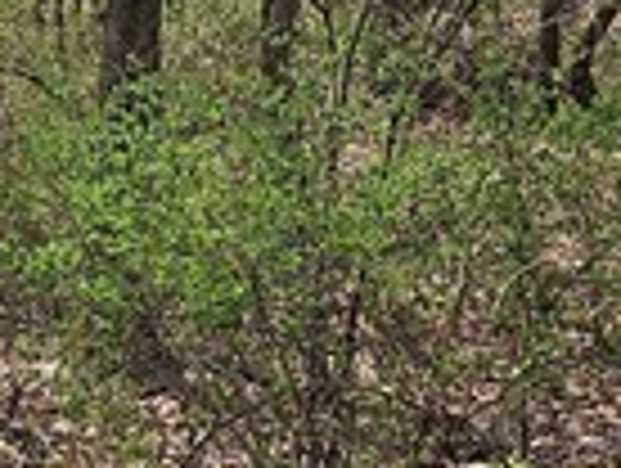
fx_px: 3199
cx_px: -58
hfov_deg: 10.9
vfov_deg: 8.3
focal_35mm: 178
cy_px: -135
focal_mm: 5
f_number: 1.8
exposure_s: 1/3143
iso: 50
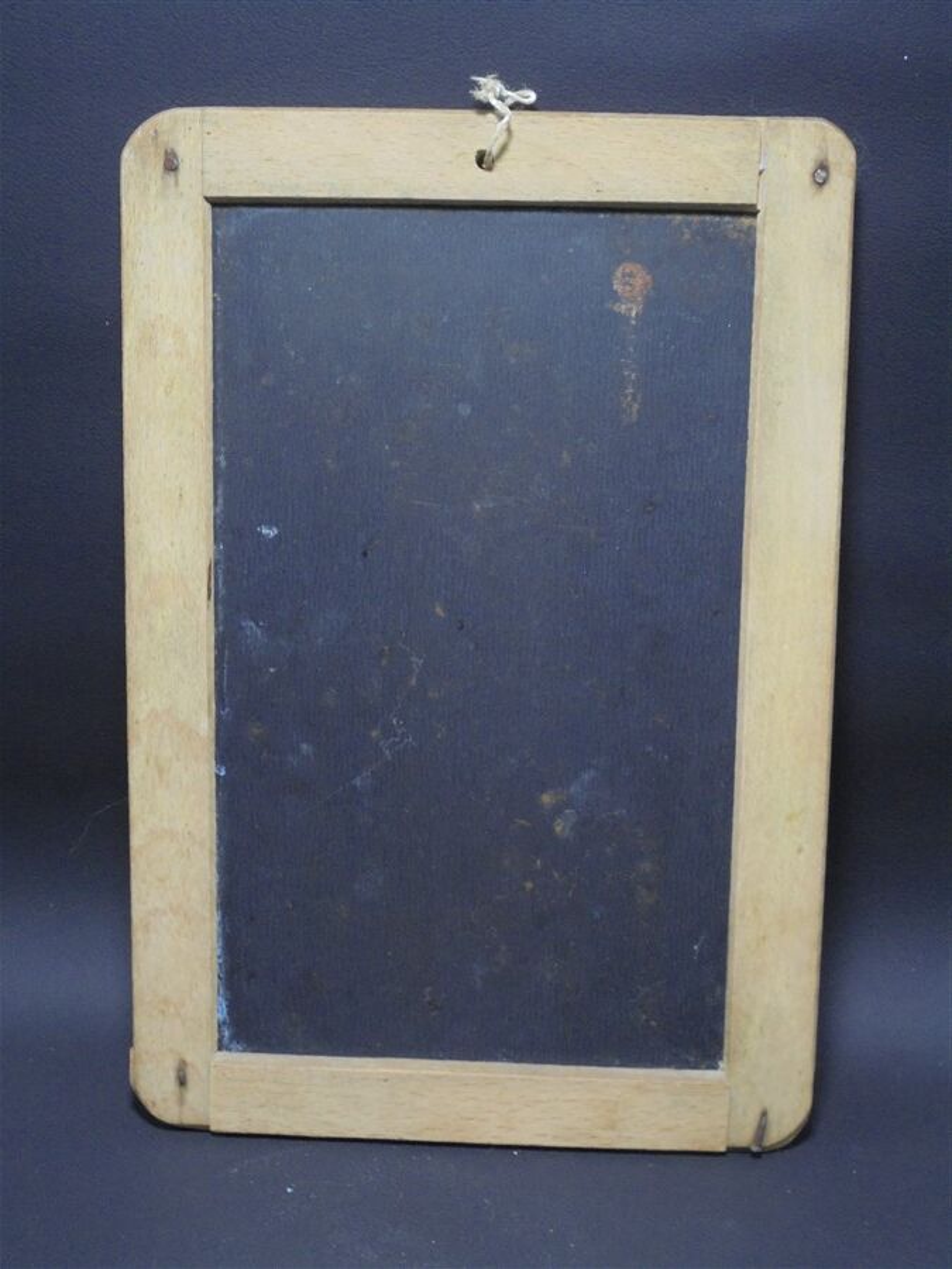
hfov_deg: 29.7
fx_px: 1797
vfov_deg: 38.9
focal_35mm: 49
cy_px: 634
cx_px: 476
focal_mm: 8.9
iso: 250
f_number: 4.8
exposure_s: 1/30
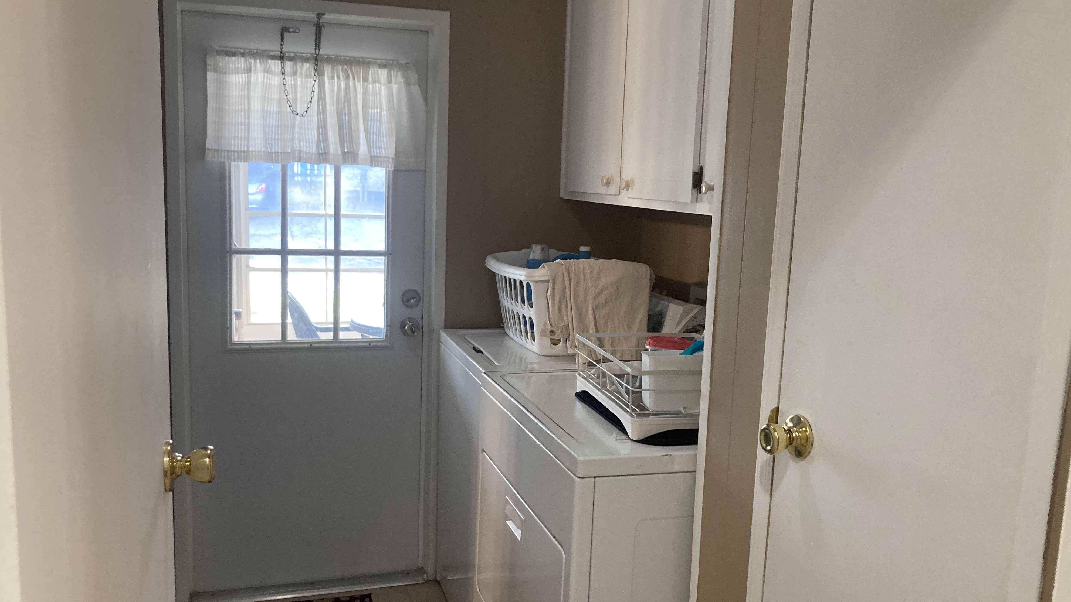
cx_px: 530
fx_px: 880
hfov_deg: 62.6
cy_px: 314
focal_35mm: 31
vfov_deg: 37.8
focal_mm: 3.99
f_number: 1.8
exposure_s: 1/60
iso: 200
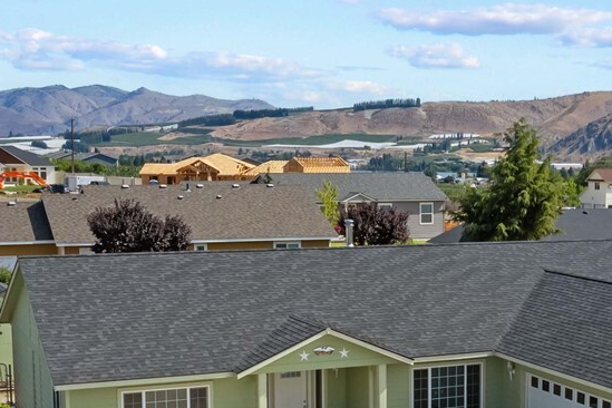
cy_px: 297
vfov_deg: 19.9
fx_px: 1156
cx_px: 523
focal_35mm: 68
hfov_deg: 28.7
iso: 100
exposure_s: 1/2500
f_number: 2.8
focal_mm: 8.38
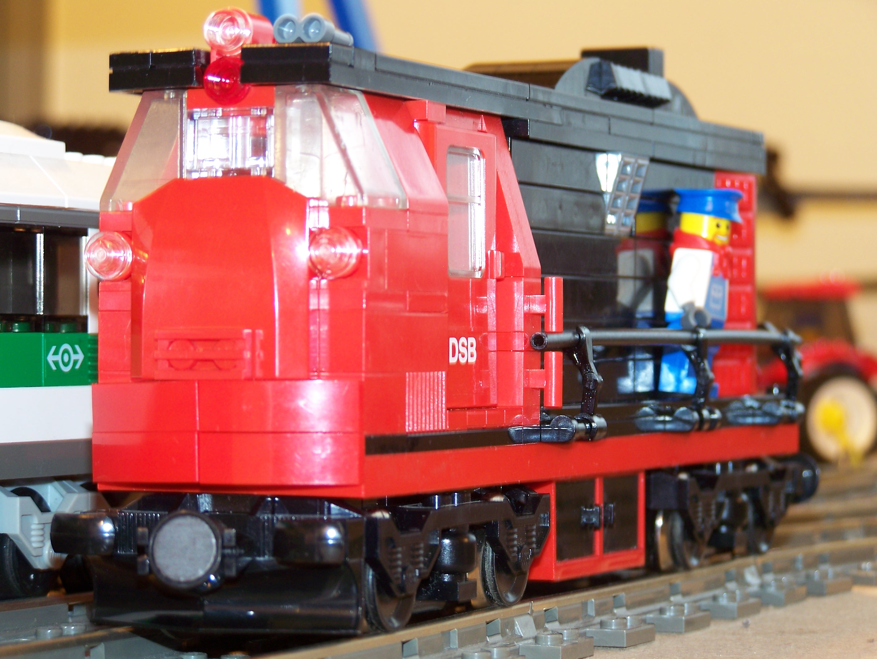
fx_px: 2966
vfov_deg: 12.7
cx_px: 438
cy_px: 330
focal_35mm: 117
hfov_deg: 16.8
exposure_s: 1/2
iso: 80
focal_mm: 19.4
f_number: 3.2
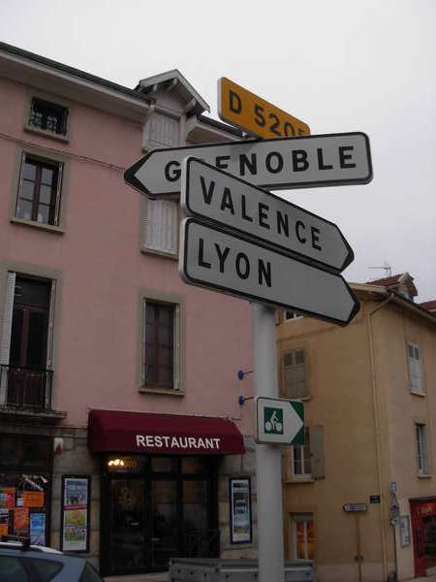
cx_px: 218
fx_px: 638
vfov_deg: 49.0
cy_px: 291
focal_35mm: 38
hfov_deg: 37.7
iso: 79
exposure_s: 1/132
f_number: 2.9
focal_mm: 6.3
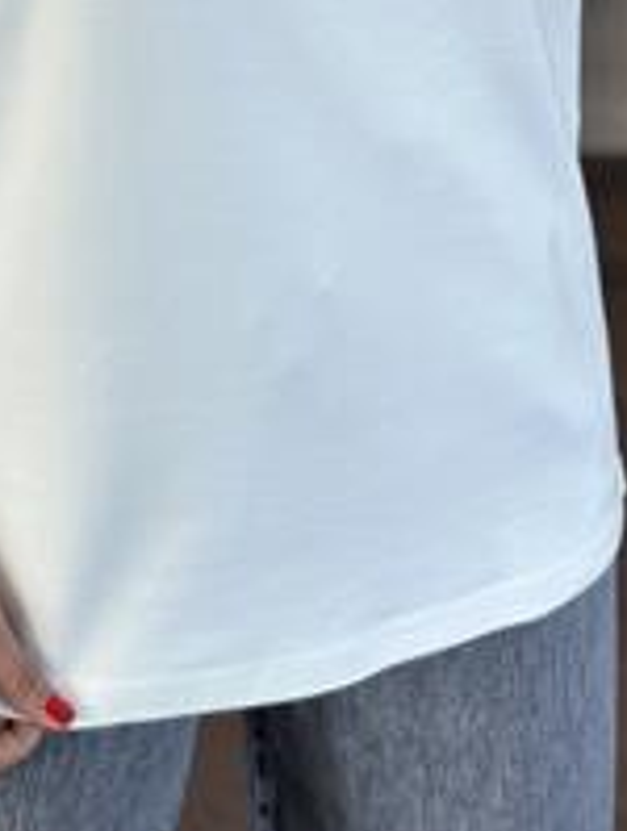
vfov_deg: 16.0
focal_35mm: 122
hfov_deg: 12.2
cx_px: 171
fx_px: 2937
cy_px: 150
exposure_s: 1/164
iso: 100
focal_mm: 6.86
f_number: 1.78
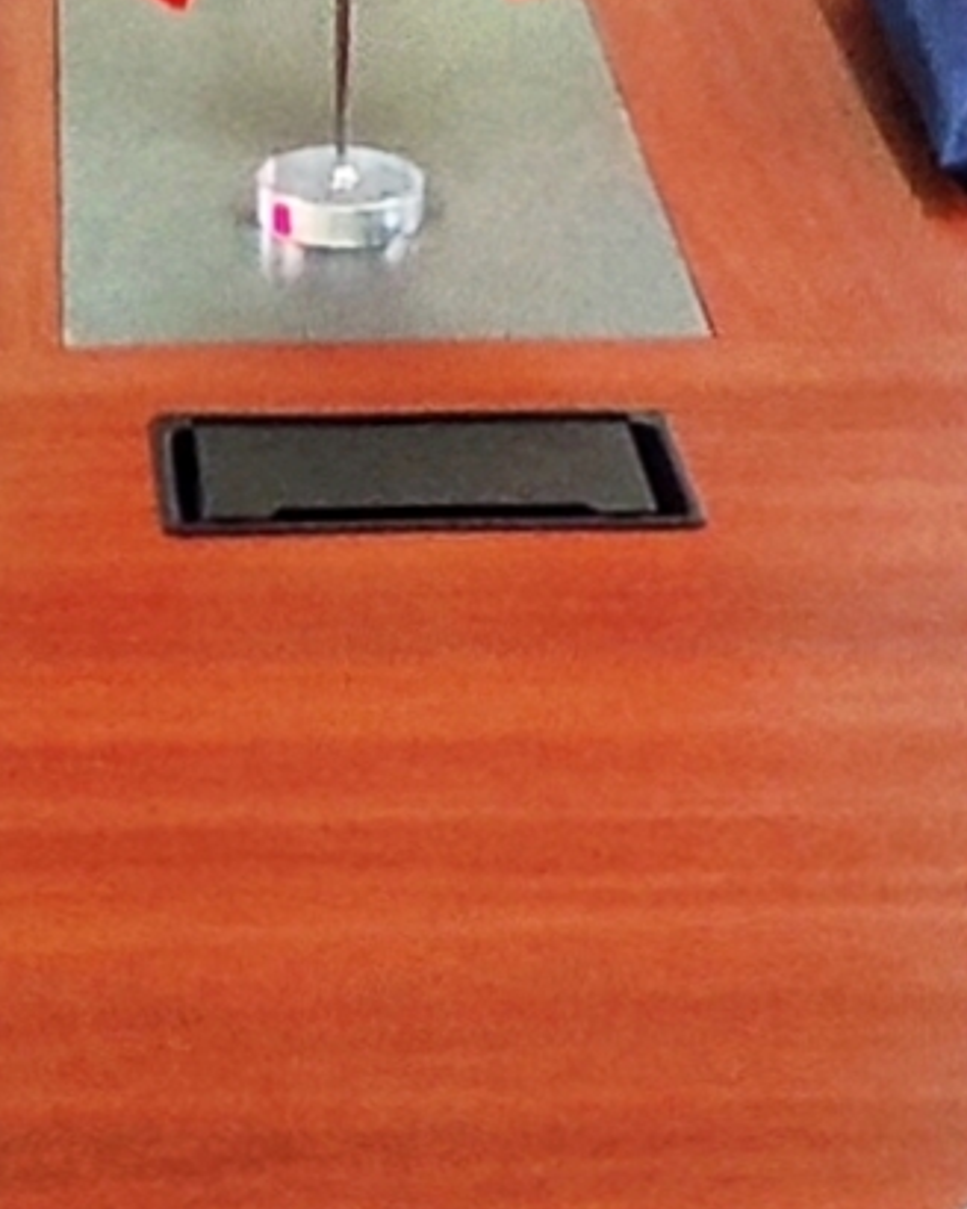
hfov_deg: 13.7
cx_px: -28
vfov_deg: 12.8
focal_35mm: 111
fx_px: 3971
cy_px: -1796
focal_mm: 1.65
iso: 80
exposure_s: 1/33.3
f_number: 2.2
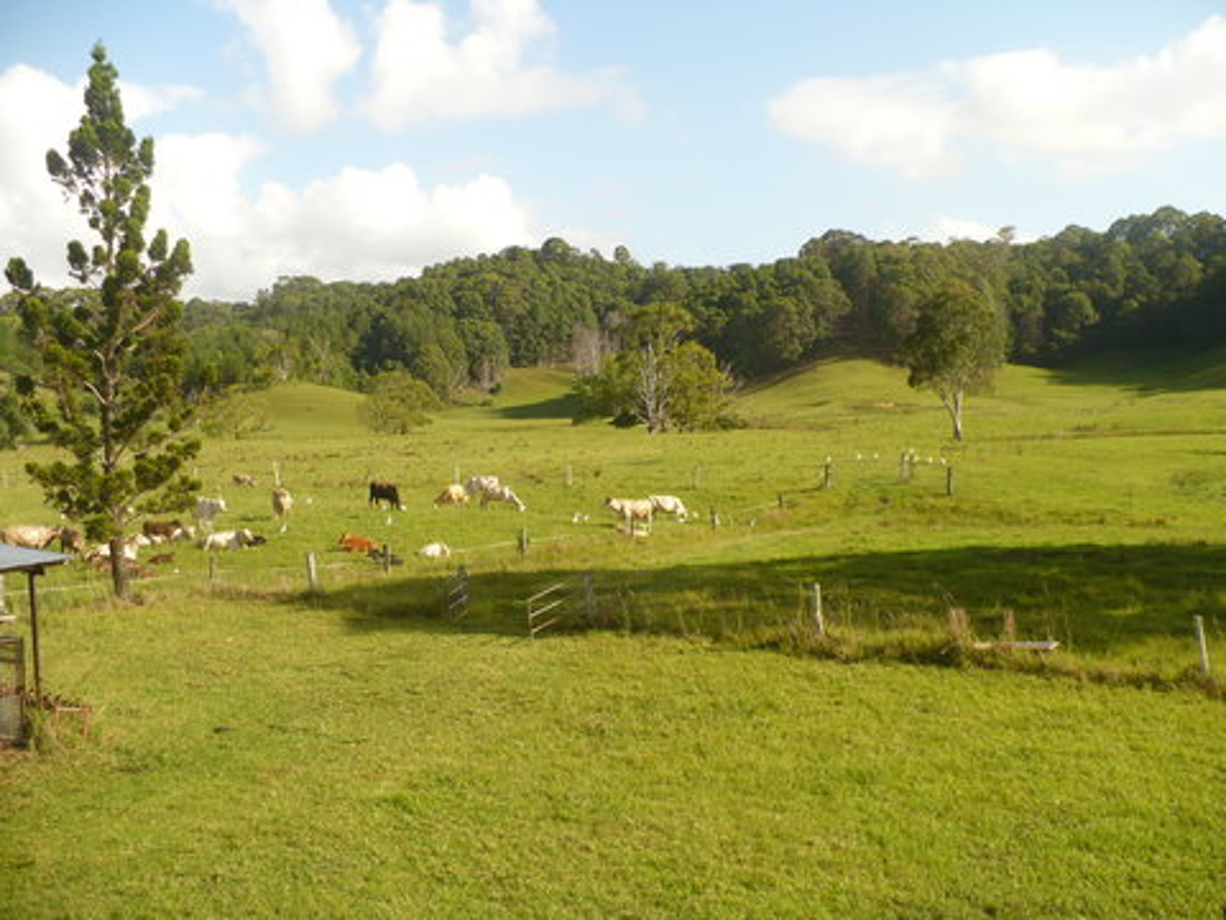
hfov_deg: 50.1
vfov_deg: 38.7
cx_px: 613
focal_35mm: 37
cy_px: 460
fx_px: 1310
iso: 100
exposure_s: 1/800
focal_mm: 6.1
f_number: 2.8
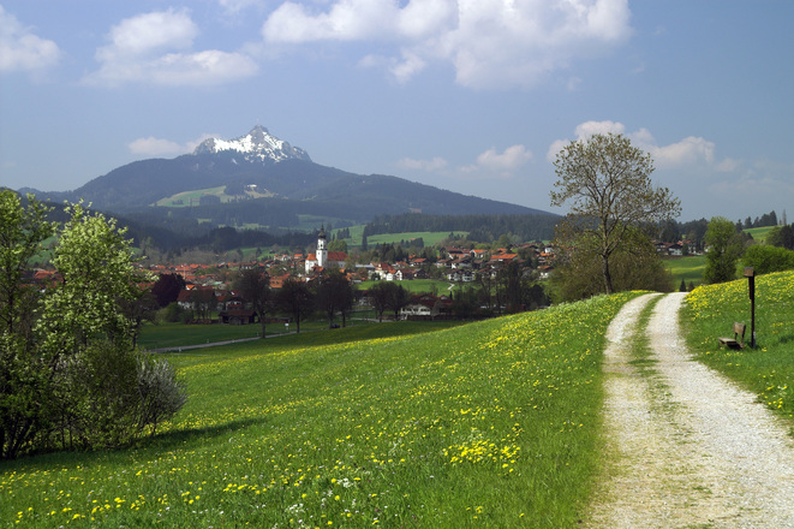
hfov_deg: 27.0
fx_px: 1653
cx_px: 397
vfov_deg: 18.2
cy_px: 264
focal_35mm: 75
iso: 100
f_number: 6.7
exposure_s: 1/200
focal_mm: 50
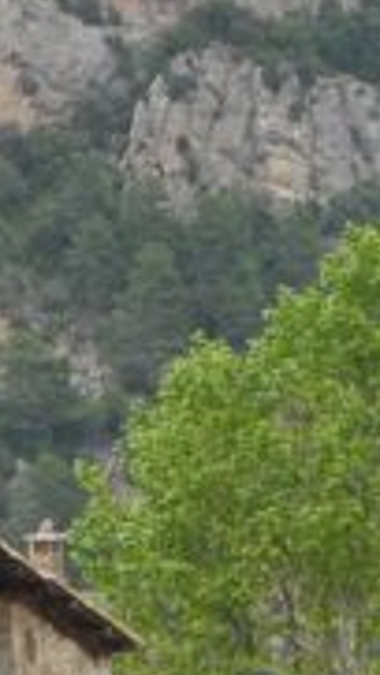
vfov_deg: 5.0
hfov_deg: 2.8
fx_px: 7692
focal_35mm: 430
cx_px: -902
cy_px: 285
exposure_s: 1/640
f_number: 6.3
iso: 500
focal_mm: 62
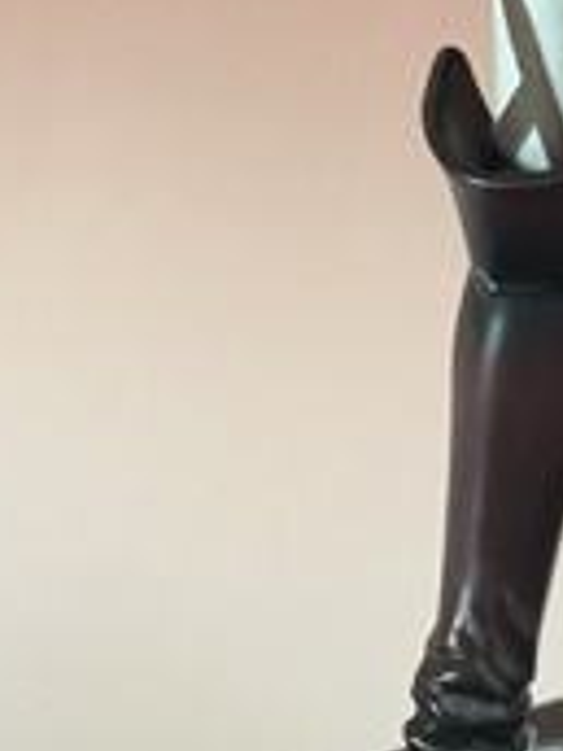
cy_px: -192
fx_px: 2342
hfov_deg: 13.4
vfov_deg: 17.2
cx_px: 646
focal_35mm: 108
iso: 100
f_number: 2.2
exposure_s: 1/17
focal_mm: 4.15
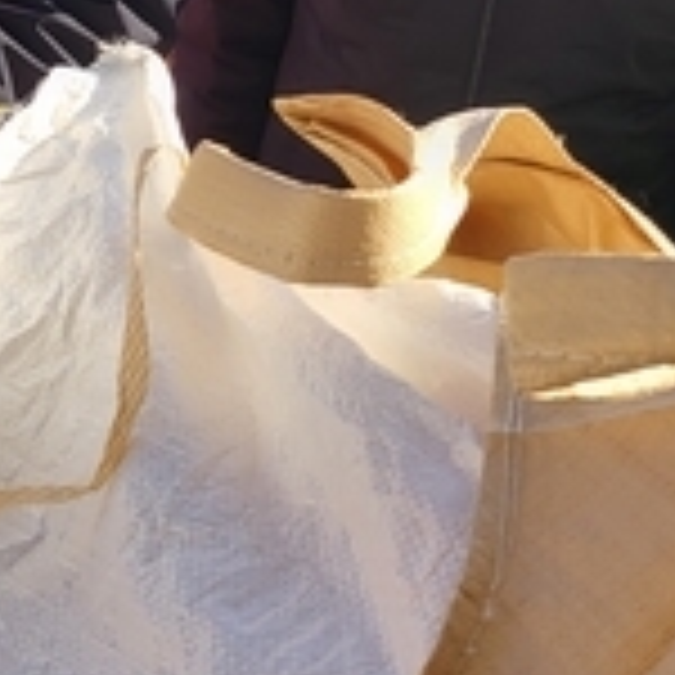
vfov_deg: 18.9
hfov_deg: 19.0
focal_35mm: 85
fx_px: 1875
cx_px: -180
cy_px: -198
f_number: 1.8
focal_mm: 5
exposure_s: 1/1105
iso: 40
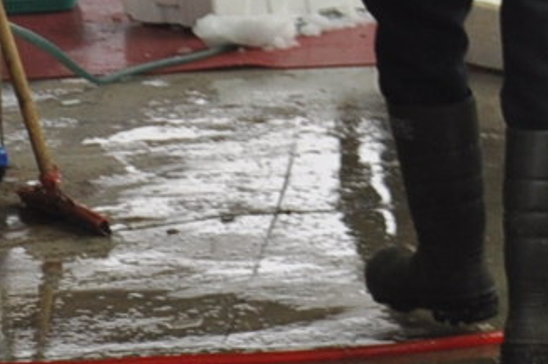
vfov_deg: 4.6
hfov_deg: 6.3
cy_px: -209
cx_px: 1718
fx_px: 4516
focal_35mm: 297
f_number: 4.2
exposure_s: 1/125
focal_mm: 30
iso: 400
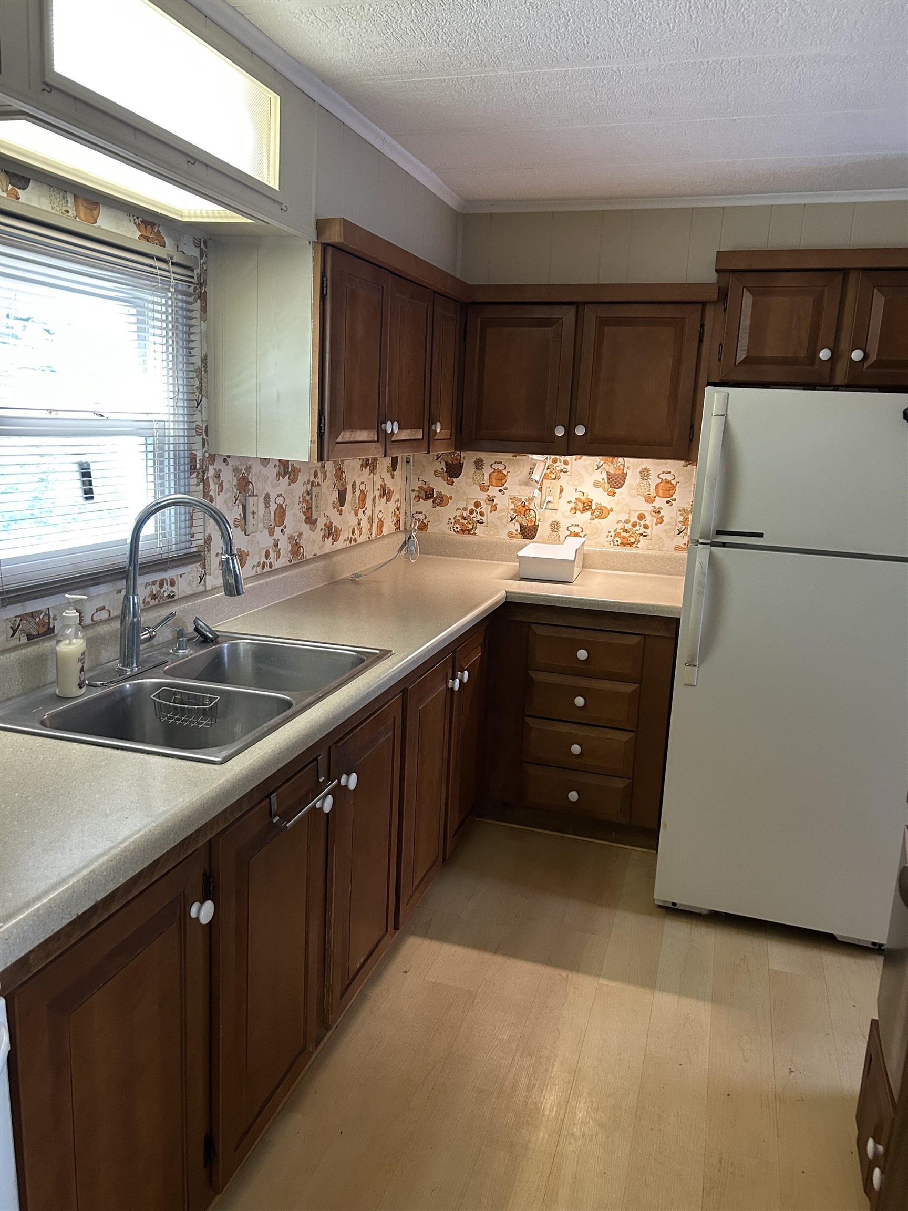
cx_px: 454
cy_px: 606
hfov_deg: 53.1
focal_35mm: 26
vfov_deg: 67.3
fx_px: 909
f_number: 1.5
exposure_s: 1/60
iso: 250
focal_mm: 5.7
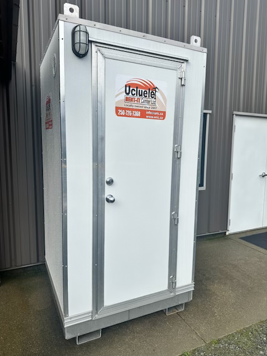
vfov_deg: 71.6
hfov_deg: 56.8
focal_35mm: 24
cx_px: 134
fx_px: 247
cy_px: 178
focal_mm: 6.86
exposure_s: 1/2525
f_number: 1.78
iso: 80
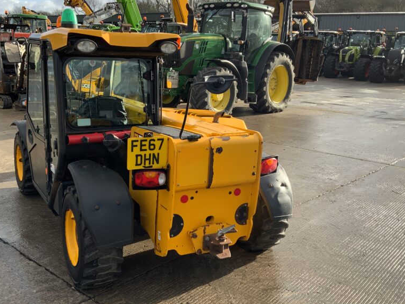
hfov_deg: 47.8
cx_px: 181
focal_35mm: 39
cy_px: 158
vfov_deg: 36.8
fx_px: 456
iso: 16
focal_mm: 3
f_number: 1.8
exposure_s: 1/781
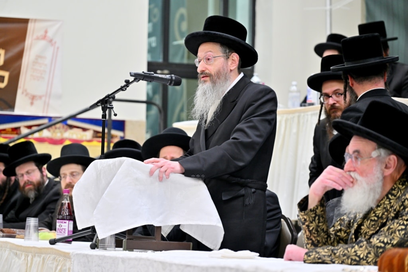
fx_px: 1360
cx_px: 204
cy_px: 136
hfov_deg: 17.1
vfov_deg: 11.4
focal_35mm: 120
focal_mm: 120
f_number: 4
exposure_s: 1/250
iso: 640
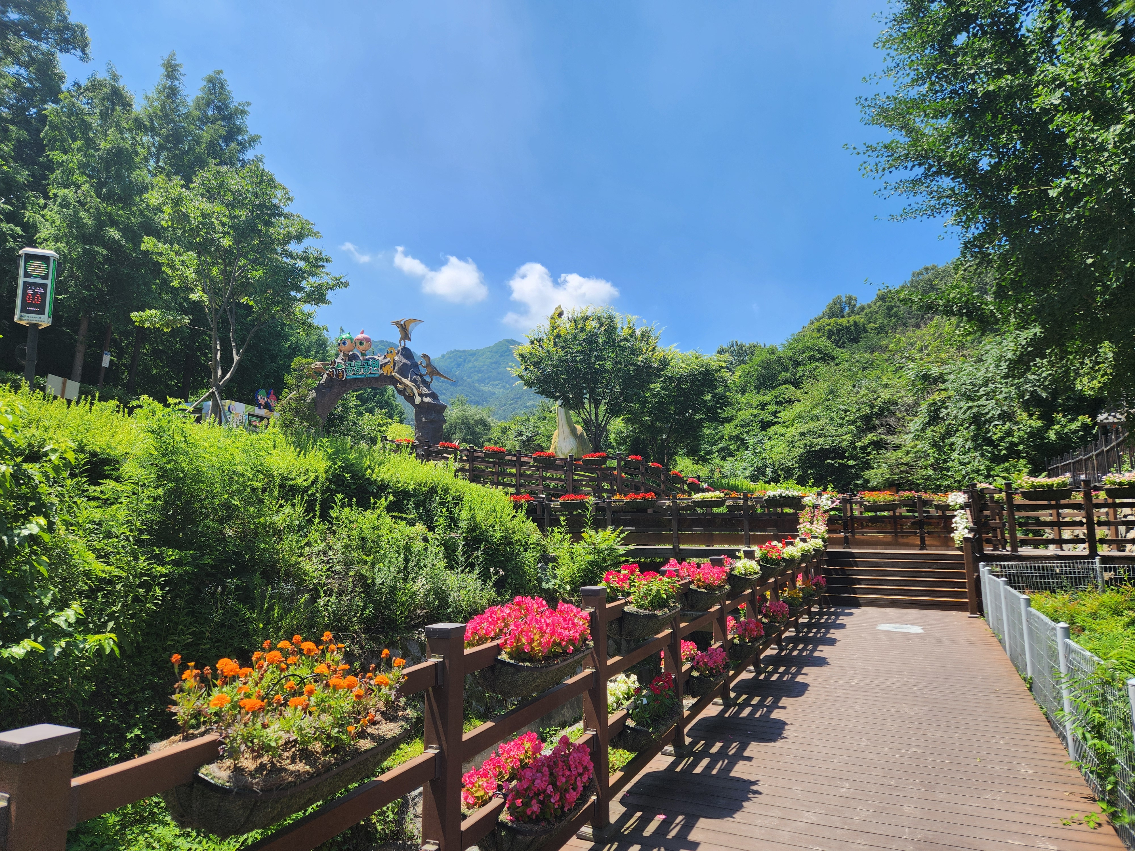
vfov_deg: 58.9
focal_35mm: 23
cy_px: 426
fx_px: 754
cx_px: 568
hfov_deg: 73.9
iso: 20
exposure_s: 1/986
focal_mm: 5.4
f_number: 1.8
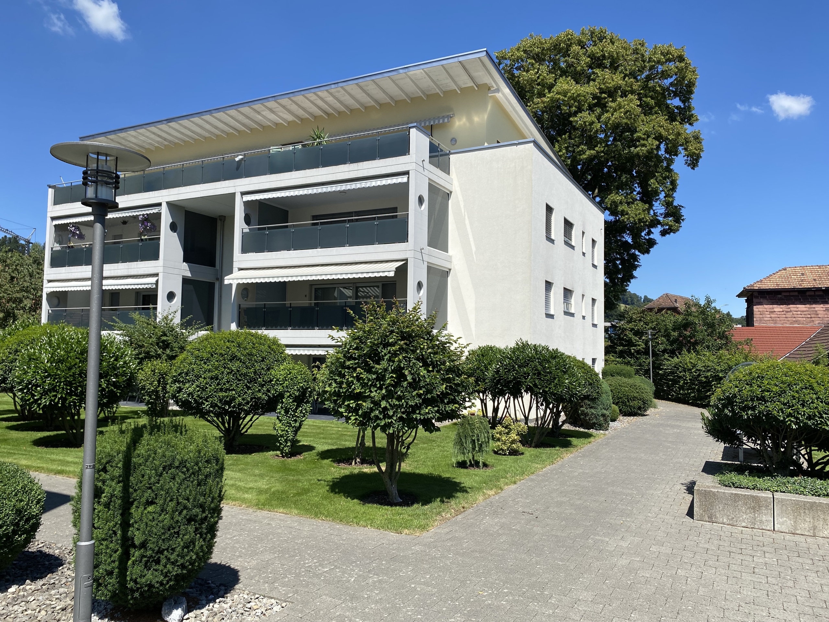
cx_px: 414
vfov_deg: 53.1
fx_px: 623
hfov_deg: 67.3
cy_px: 311
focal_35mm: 26
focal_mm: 4.25
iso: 32
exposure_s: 1/2688
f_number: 1.8
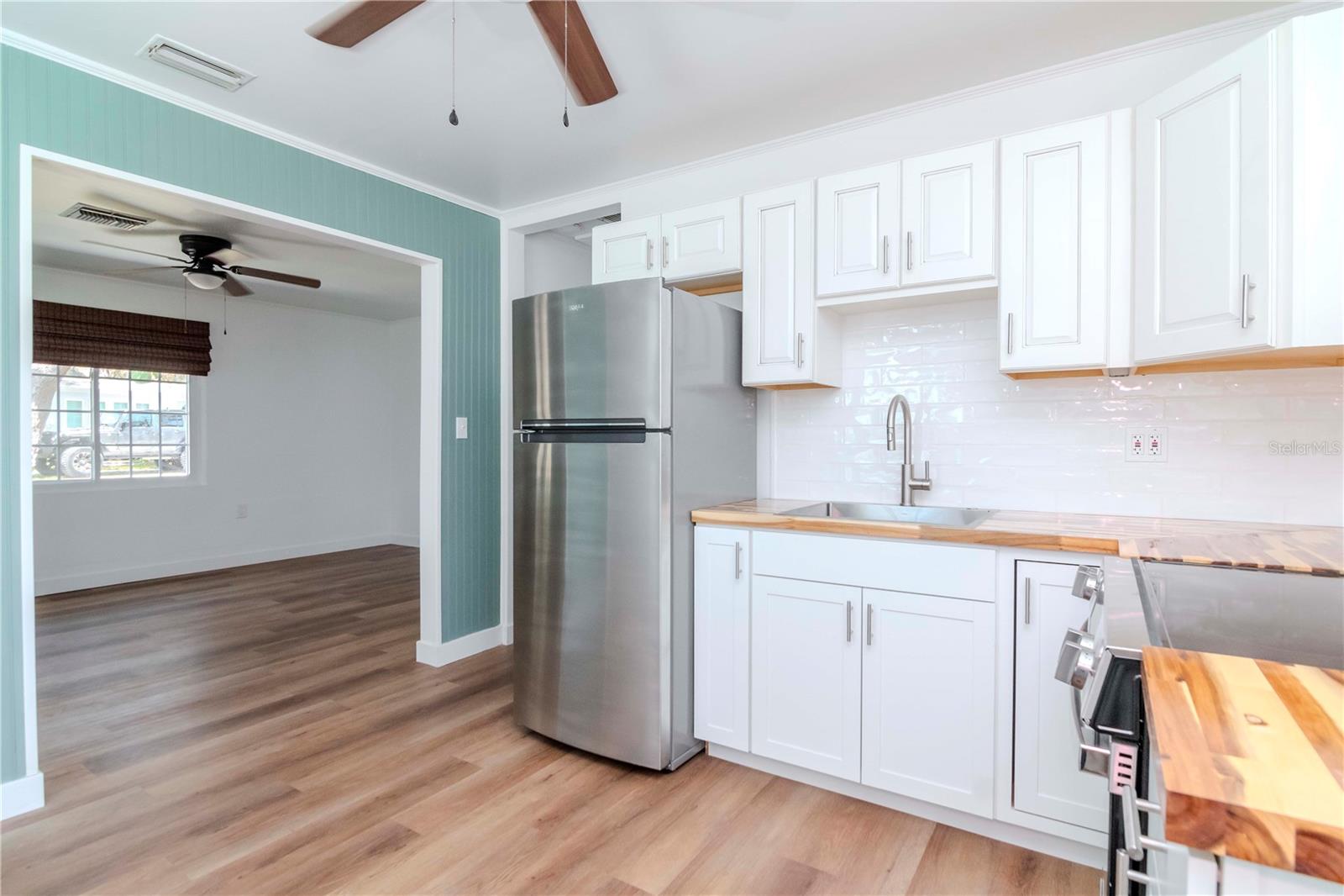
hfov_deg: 95.0
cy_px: 448
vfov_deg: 72.0
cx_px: 672
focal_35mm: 16
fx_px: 616
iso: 1600
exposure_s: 1/100
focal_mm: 11
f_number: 8
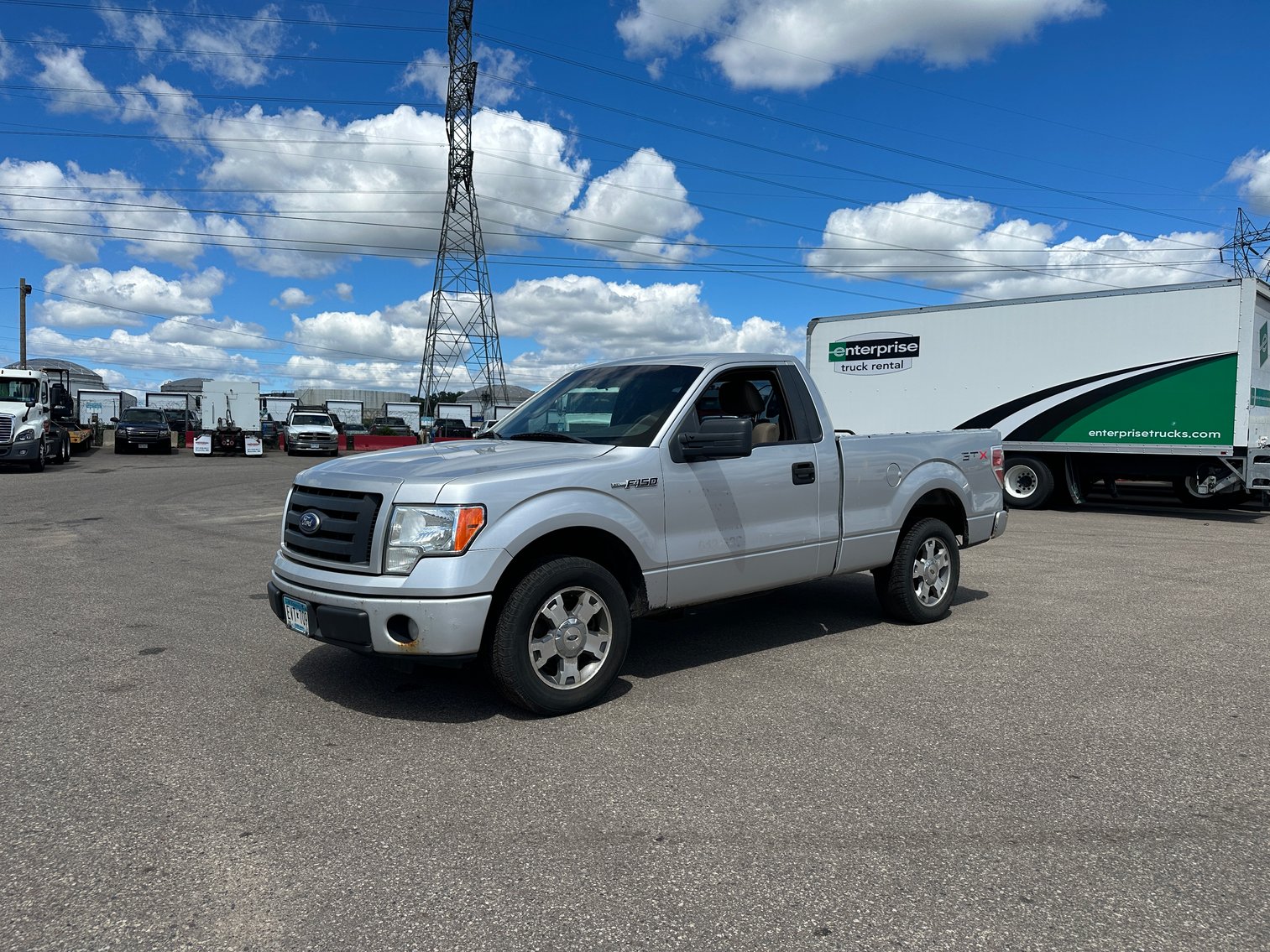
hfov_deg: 71.6
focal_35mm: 24
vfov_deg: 56.8
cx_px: 635
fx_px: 881
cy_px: 476
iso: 80
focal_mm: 6.86
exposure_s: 1/7042
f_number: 1.78
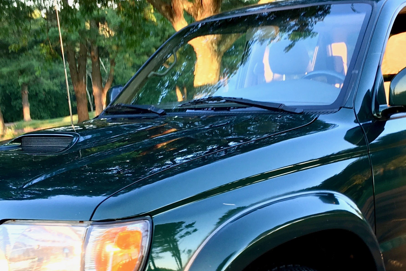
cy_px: 180
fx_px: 767
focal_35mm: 68
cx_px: 244
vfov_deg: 20.0
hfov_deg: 29.6
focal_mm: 4.15
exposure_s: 1/30
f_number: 2.2
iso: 25
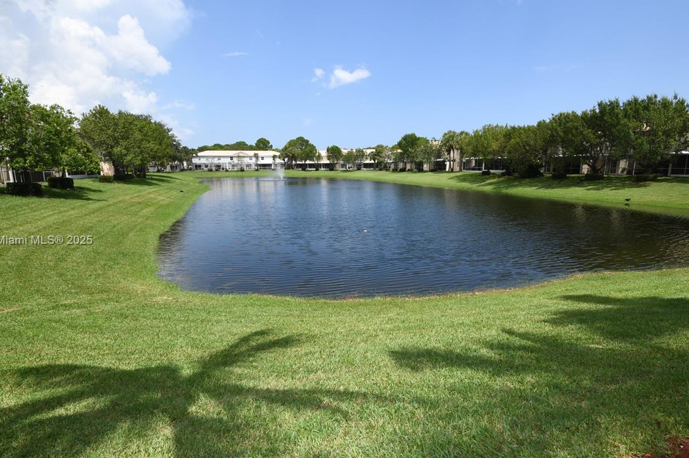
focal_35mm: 19
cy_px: 241
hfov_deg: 86.9
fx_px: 363
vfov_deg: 64.4
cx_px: 355
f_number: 13
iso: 200
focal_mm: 10
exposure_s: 1/250
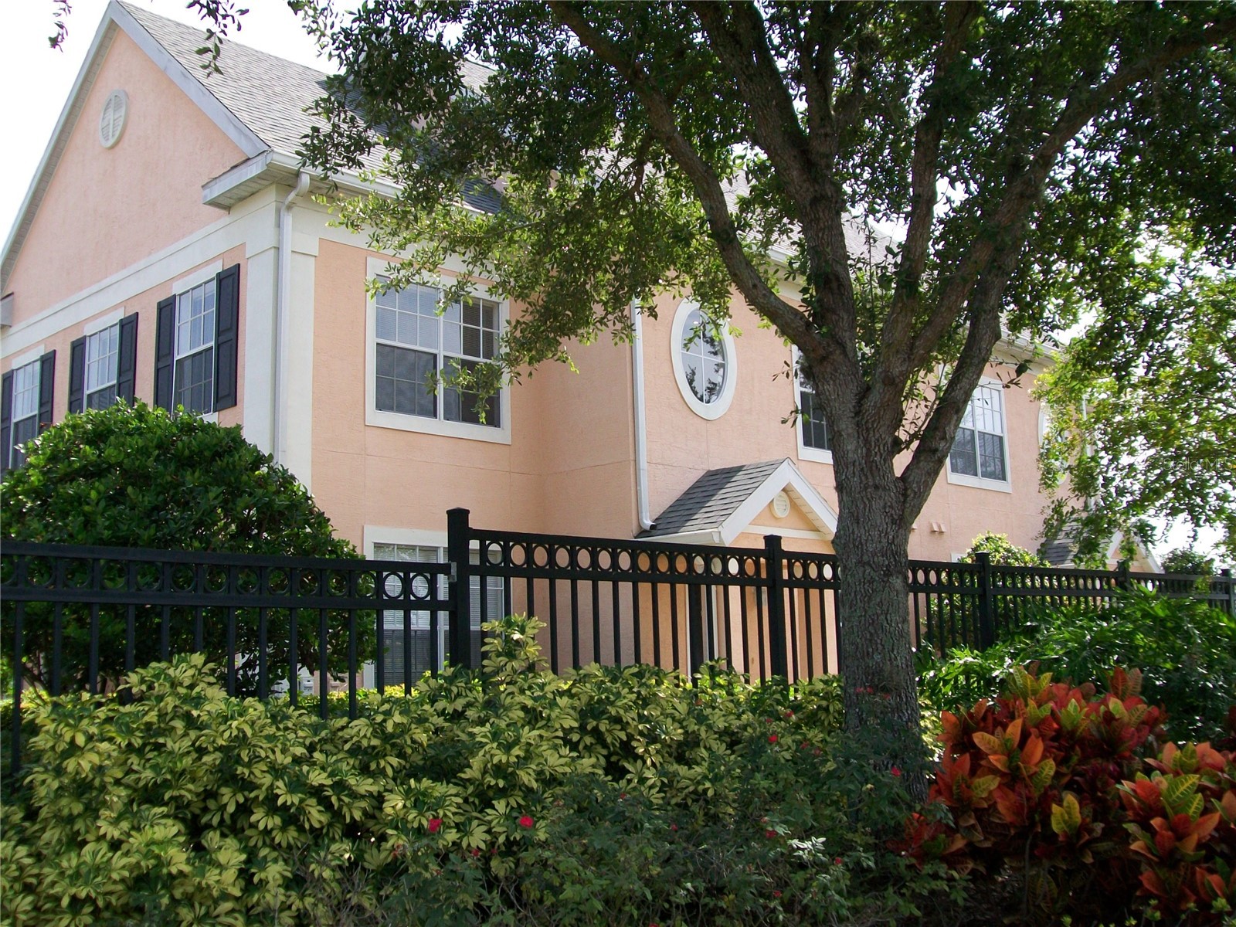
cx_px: 618
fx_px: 1285
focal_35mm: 36
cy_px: 464
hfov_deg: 51.4
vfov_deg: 39.7
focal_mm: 6
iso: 64
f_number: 2.7
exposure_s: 1/500
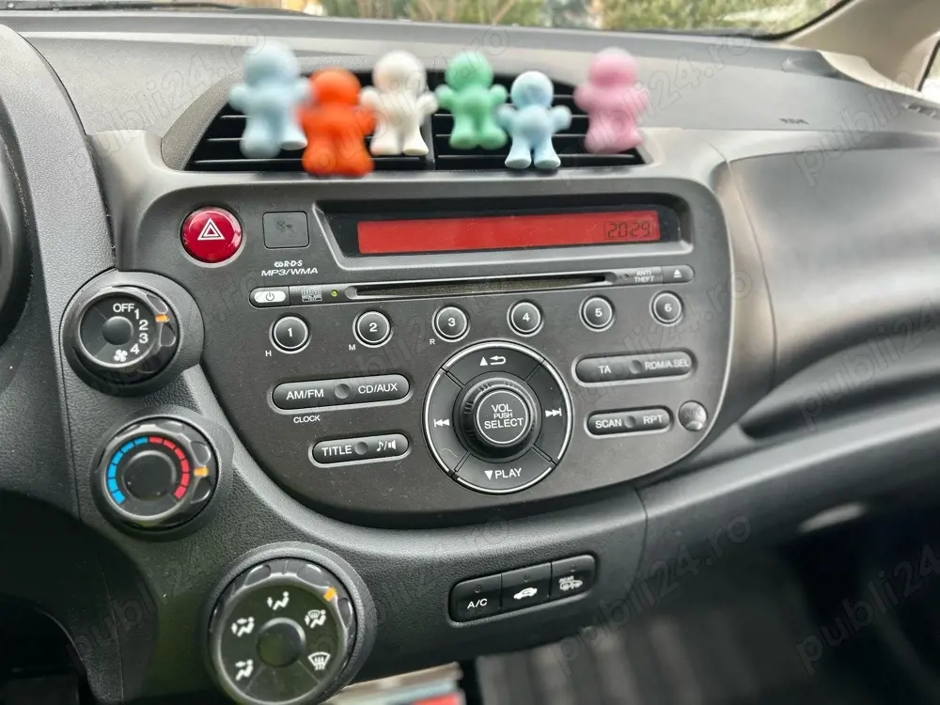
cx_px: 470
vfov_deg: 53.1
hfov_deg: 67.3
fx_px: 706
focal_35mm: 26
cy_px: 352
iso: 50
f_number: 1.5
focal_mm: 5.7
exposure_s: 1/121
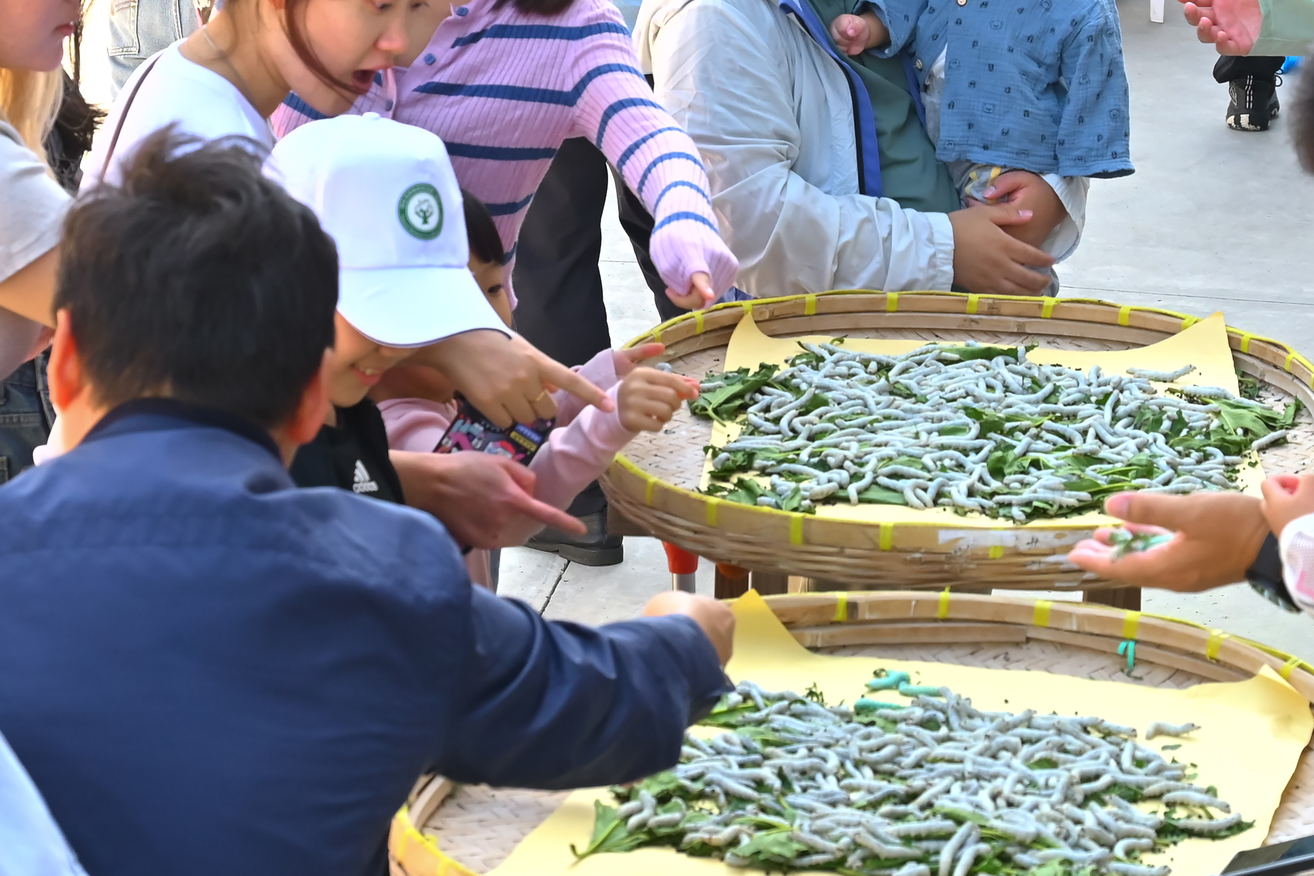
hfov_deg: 15.4
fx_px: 4855
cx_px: 758
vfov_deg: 10.3
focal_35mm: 133
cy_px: 269
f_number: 7.1
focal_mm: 54
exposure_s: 1/320
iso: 800
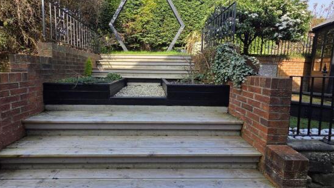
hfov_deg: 102.9
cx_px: 158
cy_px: 79
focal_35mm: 15
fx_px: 133
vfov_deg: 70.2
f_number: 1.9
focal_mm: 2.2
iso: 40
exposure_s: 1/754
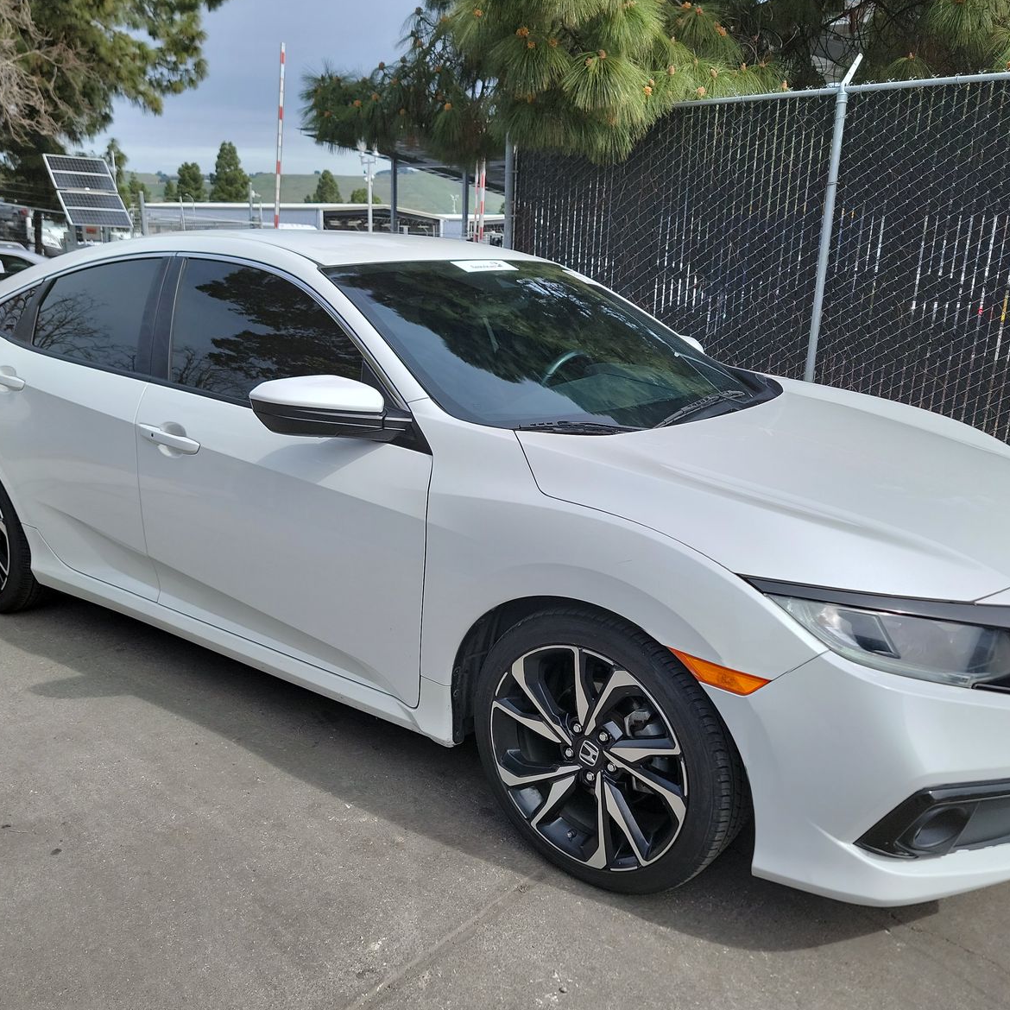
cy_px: 512
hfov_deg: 55.6
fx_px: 957
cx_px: 514
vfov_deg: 55.6
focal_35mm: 29
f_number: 1.8
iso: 50
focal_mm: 6.7
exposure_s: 1/1002
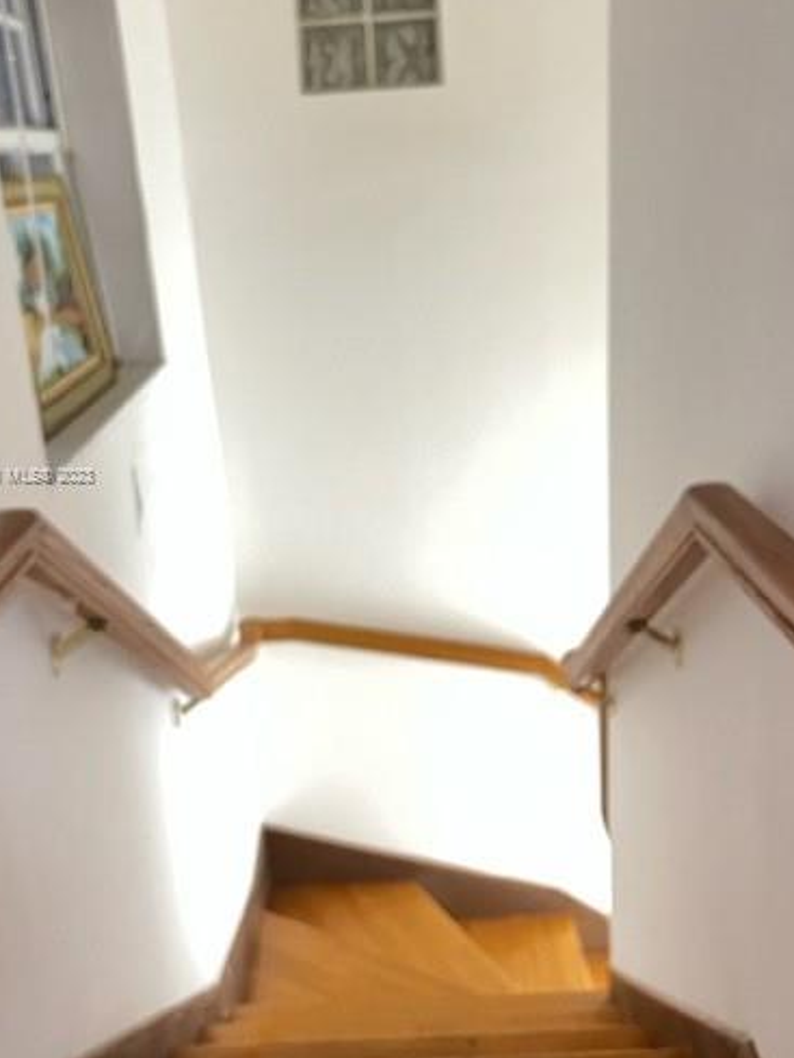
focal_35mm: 34
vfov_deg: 53.9
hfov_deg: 41.8
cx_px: 363
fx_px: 1039
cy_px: 476
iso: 1000
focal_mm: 5.1
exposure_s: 1/20
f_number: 1.6
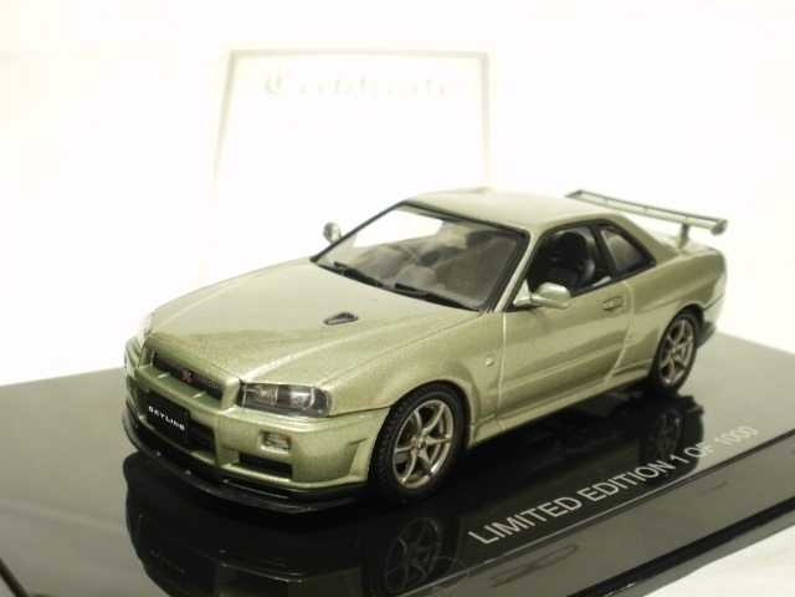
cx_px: 398
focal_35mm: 44
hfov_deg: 42.9
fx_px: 1011
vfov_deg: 32.9
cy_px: 298
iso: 125
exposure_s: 1/3
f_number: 4
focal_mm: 7.7
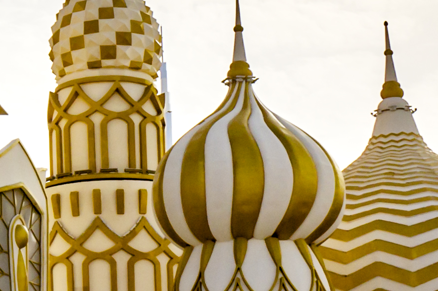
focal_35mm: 148
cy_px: 134
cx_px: -235
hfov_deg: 13.1
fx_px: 1800
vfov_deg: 9.3
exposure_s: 1/250
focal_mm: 16
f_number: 14
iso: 100
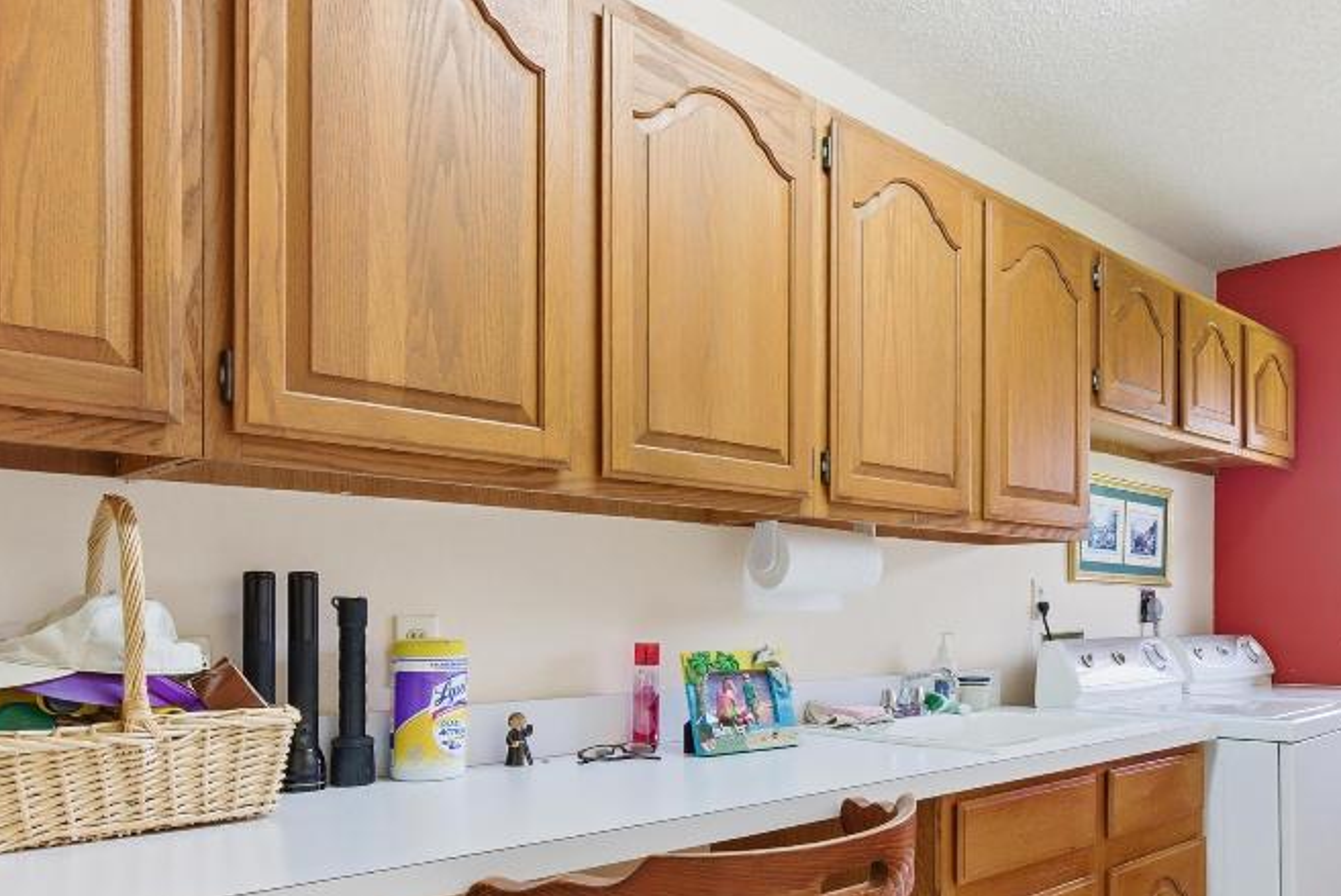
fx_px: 1044
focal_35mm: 28
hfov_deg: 63.8
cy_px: 618
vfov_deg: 45.5
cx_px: 893
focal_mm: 16
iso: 1600
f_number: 8
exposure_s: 1/250
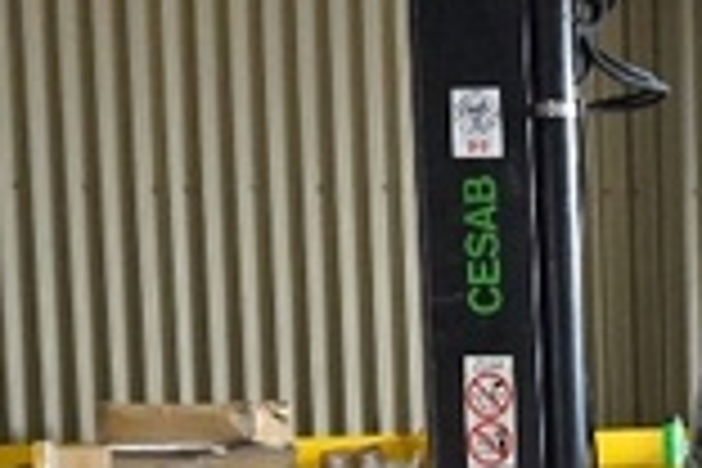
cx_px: 702
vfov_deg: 11.8
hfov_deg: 18.0
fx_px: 2164
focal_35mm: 111
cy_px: 693
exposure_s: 1/160
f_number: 3.5
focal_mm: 16
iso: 2500
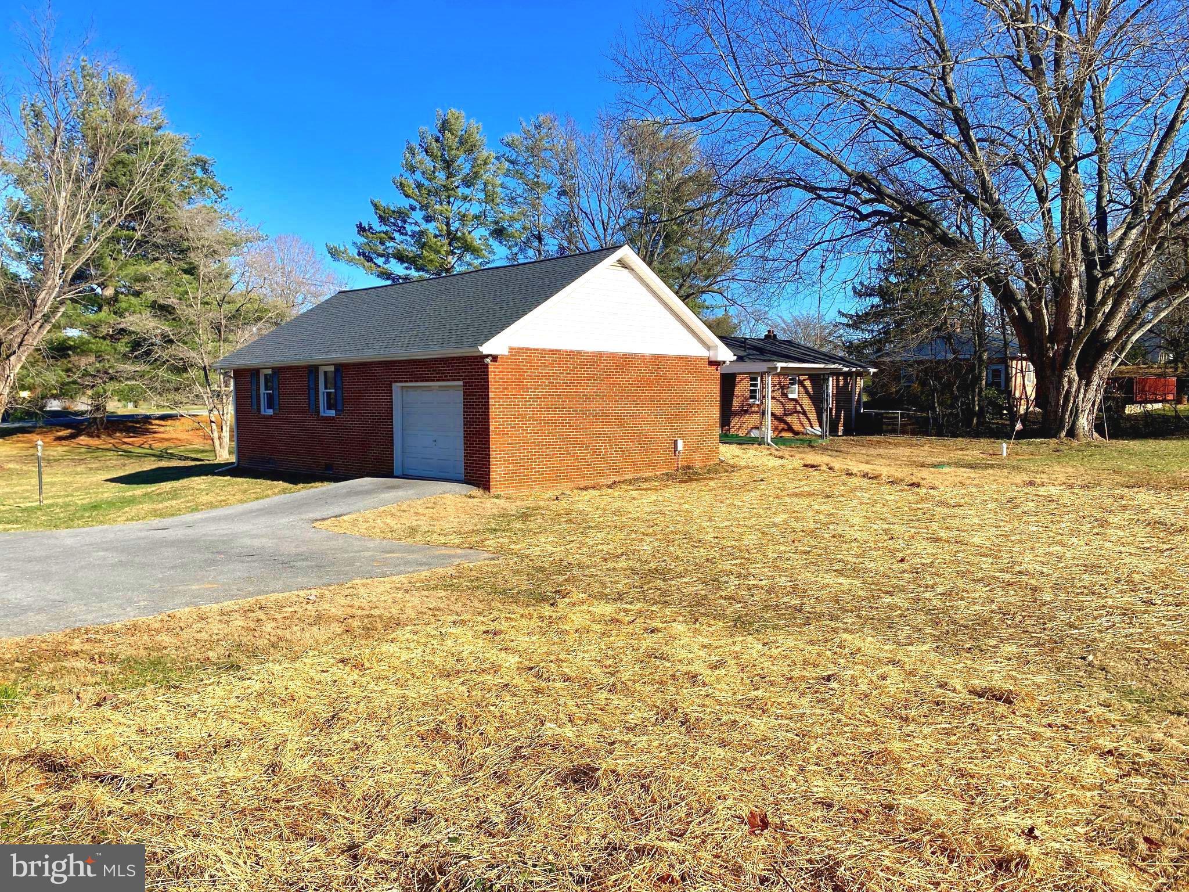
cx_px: 594
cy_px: 446
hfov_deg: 67.3
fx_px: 893
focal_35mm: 26
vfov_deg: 53.1
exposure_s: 1/2967
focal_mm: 4.25
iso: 32
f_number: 1.8
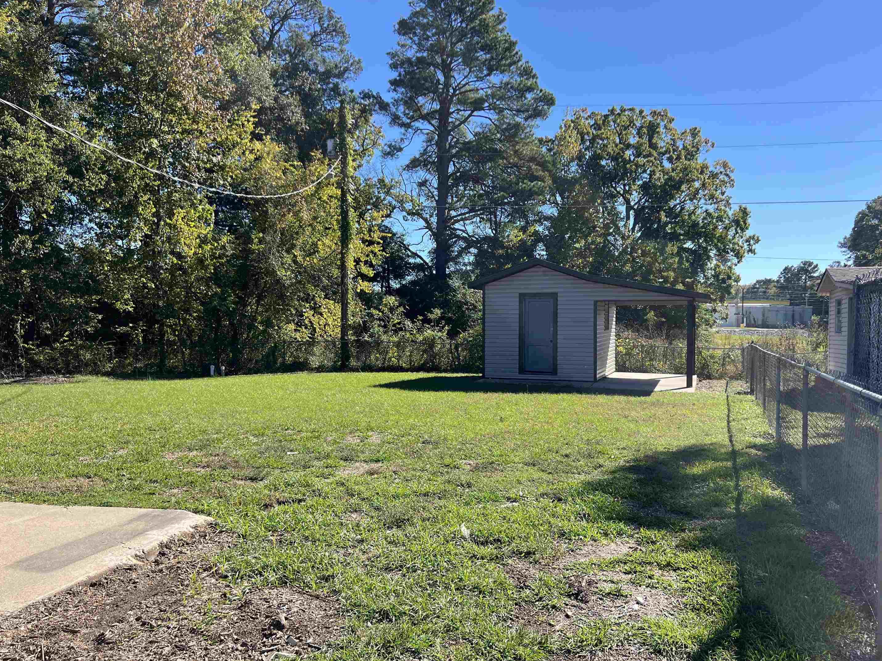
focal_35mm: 28
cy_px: 348
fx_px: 713
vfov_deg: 49.7
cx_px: 464
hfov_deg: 63.4
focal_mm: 5.7
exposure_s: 1/2299
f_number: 1.5
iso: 50
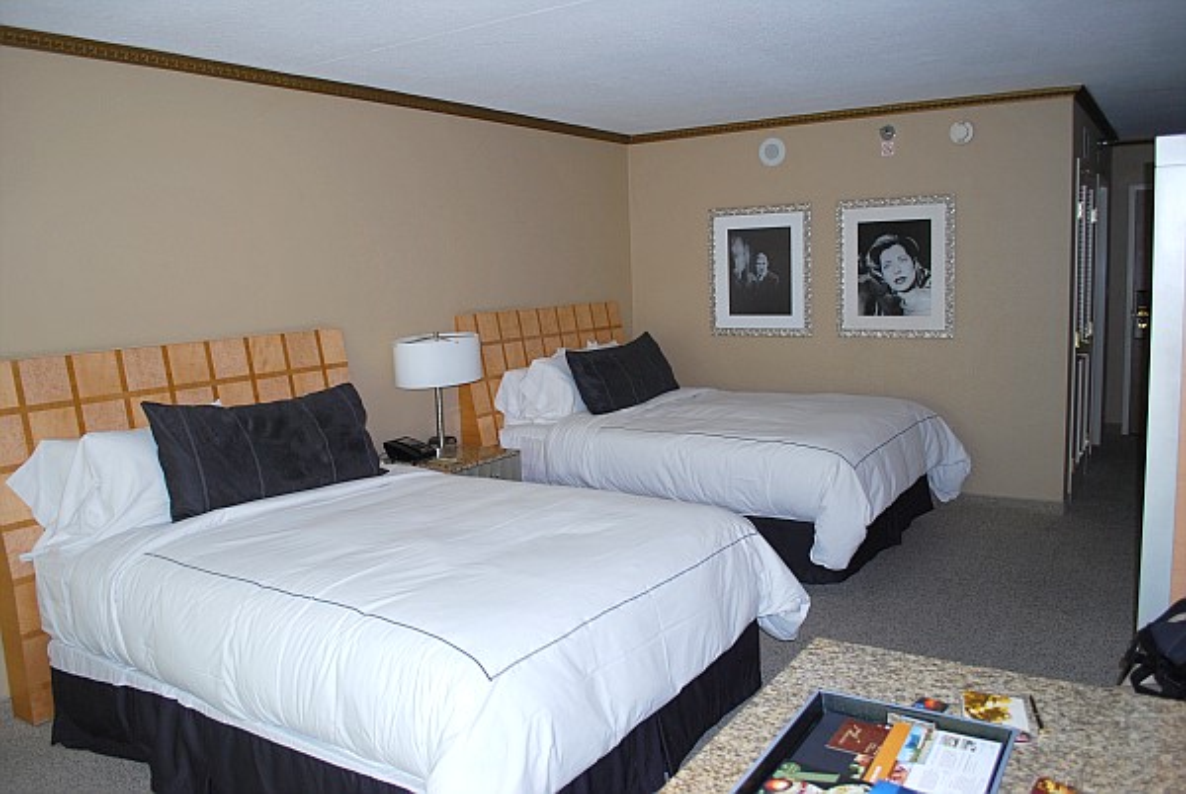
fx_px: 891
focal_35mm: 27
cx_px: 593
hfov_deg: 67.3
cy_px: 397
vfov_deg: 48.1
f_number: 3.5
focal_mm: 18
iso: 200
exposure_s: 1/60
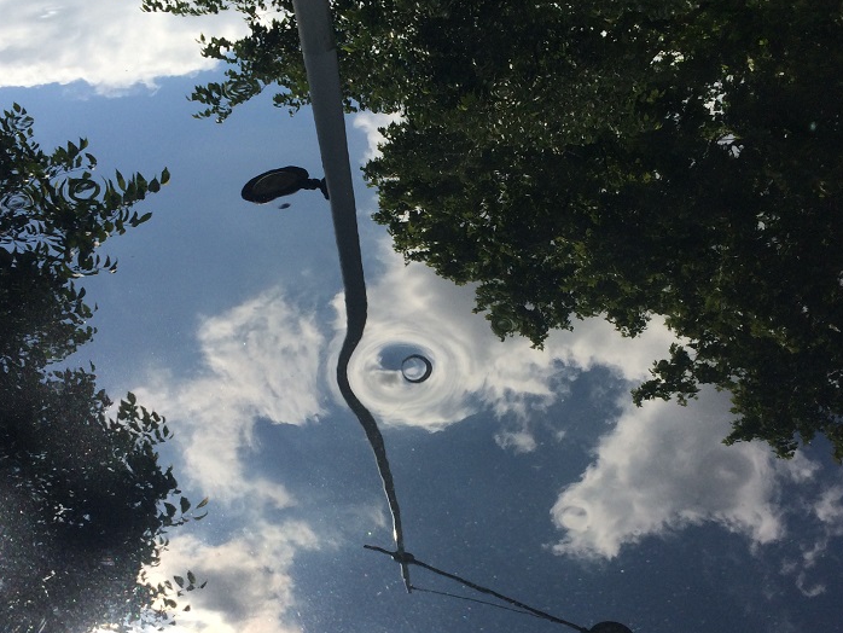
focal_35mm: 44
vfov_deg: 32.7
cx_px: 452
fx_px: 1072
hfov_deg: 42.9
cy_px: 411
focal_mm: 4.12
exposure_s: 1/977
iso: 32
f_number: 2.2
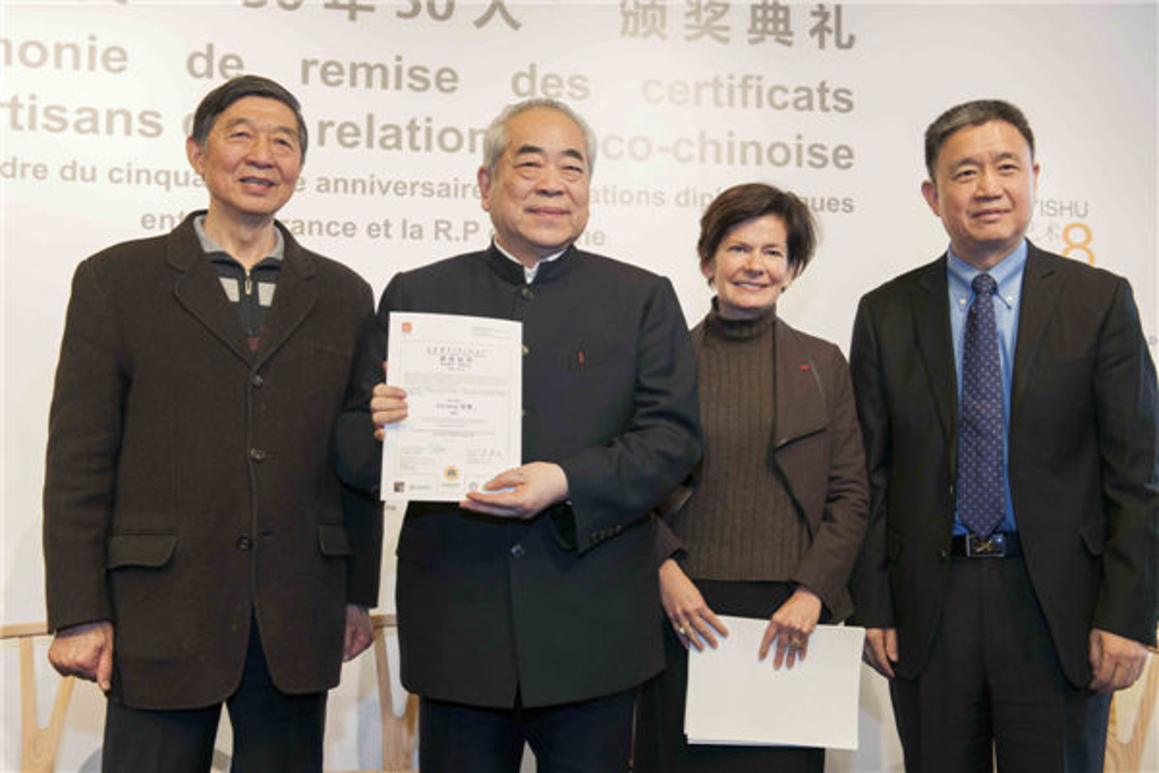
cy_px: 386
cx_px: 580
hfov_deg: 50.7
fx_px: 1223
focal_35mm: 38
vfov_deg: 35.1
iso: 400
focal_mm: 38
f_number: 4.5
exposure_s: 1/80
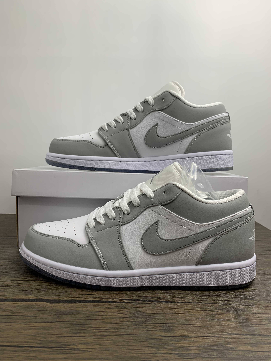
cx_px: 136
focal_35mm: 26
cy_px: 180
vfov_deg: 67.3
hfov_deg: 53.1
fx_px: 271
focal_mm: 4.25
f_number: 1.8
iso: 32
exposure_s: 1/121
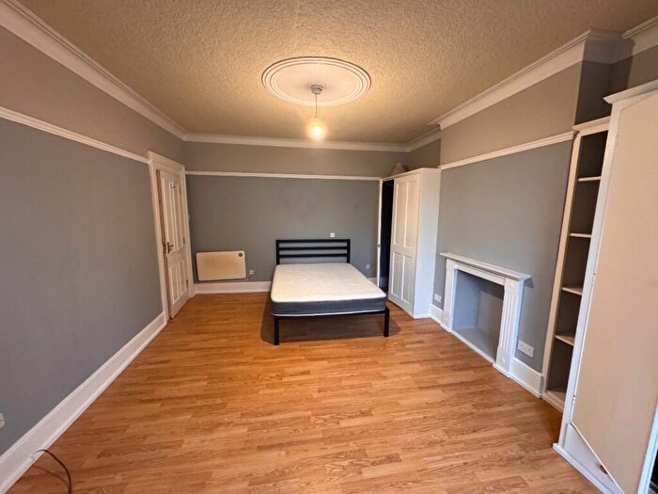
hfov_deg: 102.1
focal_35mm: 14
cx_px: 329
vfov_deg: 85.7
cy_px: 247
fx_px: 266
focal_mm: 2.22
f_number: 2.2
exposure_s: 1/50
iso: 320
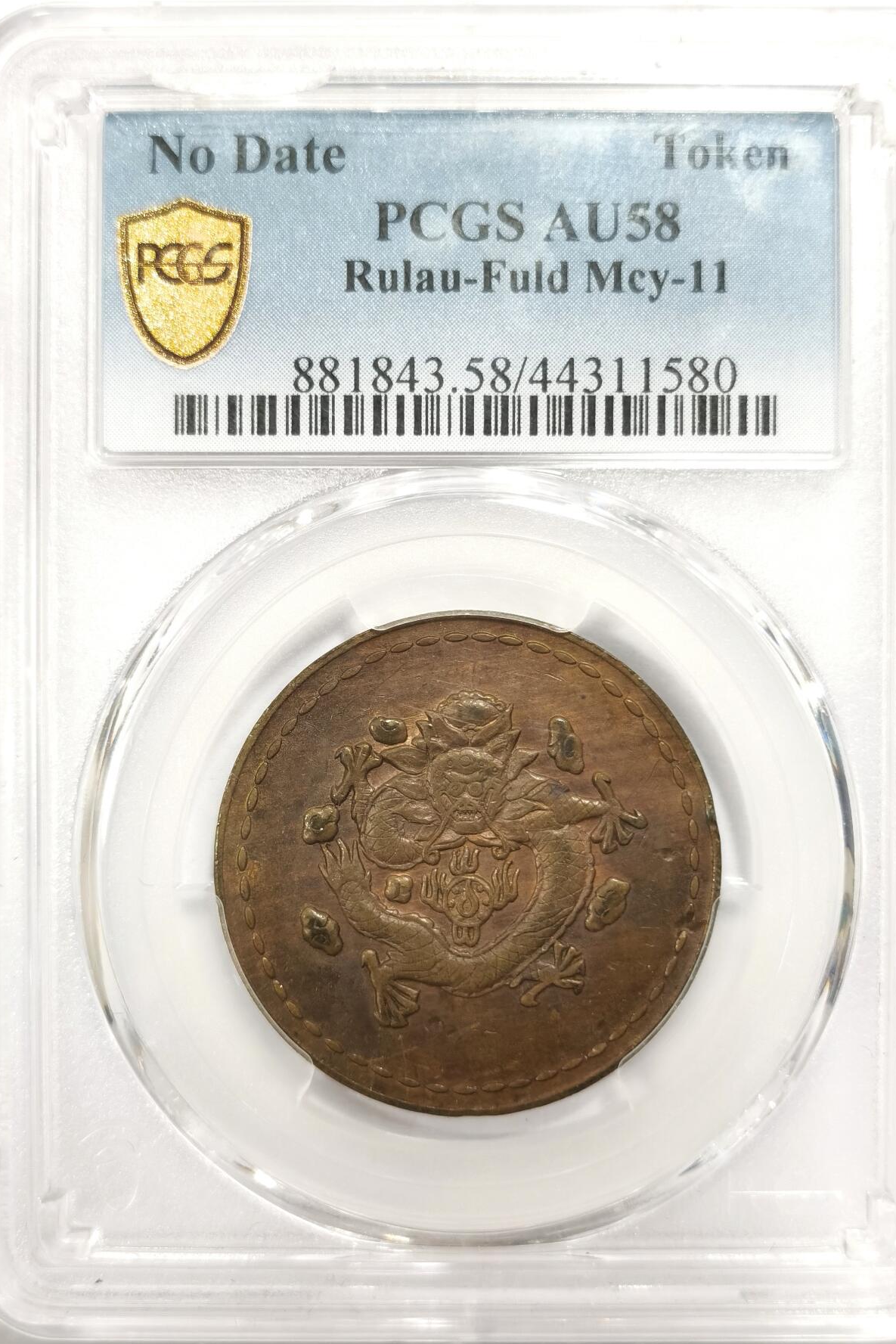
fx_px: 2127
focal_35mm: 57
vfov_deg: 35.1
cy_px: 673
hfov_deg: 23.8
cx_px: 469
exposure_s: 1/100
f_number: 16
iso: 200
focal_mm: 5.56
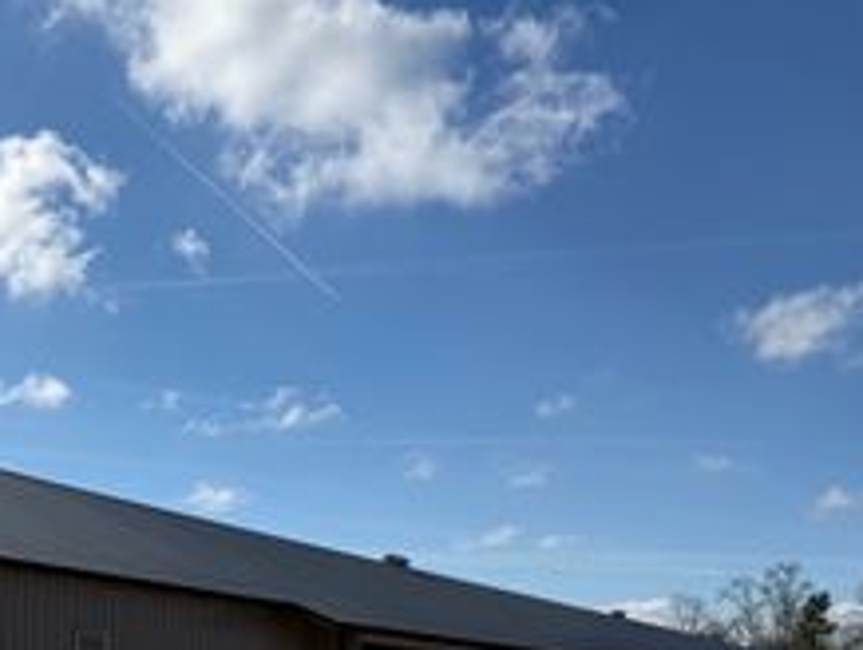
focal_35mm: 55
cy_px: 676
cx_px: 127
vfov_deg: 25.1
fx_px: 1373
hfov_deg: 33.5
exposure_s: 1/8130
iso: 80
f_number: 1.78
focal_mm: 6.76
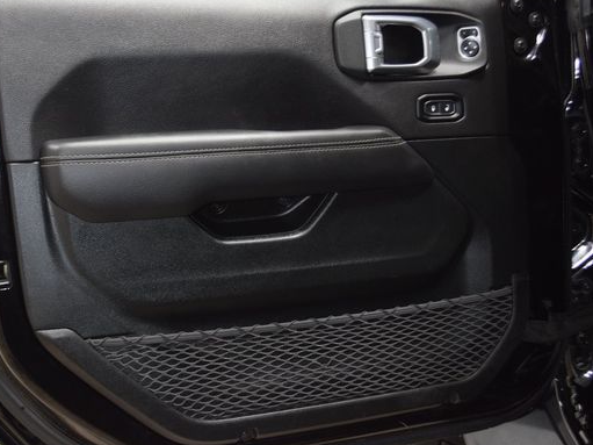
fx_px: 805
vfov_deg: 30.9
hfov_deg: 40.4
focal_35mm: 47
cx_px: 263
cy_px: 220
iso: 1250
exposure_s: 1/30
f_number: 4.2
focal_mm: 26
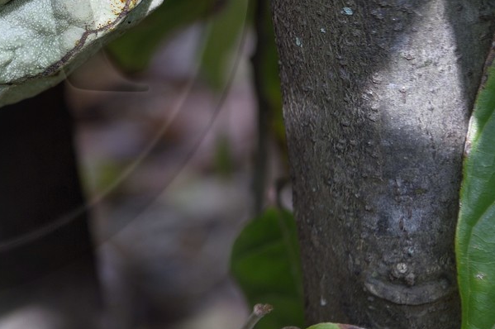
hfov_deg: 10.8
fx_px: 2568
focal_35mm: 187
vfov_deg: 7.3
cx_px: -90
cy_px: -43
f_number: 8
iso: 200
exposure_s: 1/80
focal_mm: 70
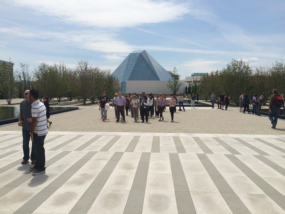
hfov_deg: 61.7
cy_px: 107
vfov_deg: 48.2
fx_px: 239
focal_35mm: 29
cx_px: 142
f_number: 2.2
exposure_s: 1/4566
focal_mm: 4.15
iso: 32
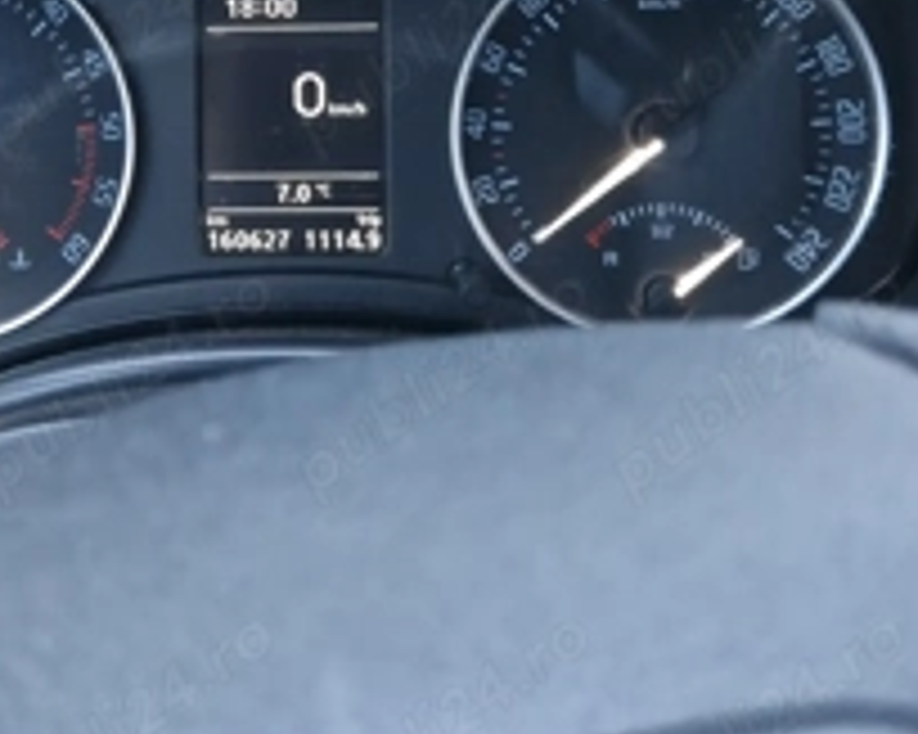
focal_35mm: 44
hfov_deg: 41.3
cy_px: 113
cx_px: 284
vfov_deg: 32.8
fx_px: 1195
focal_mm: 5.4
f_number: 1.8
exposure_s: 1/25
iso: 640
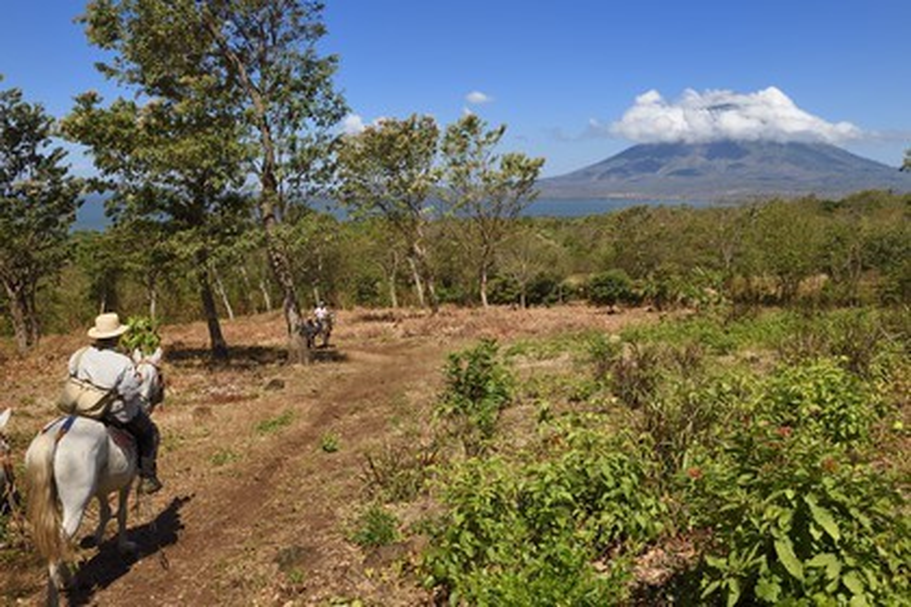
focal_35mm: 29
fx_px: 734
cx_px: 456
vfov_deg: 45.0
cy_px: 304
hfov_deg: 63.7
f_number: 10
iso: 200
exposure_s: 1/400
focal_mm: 29
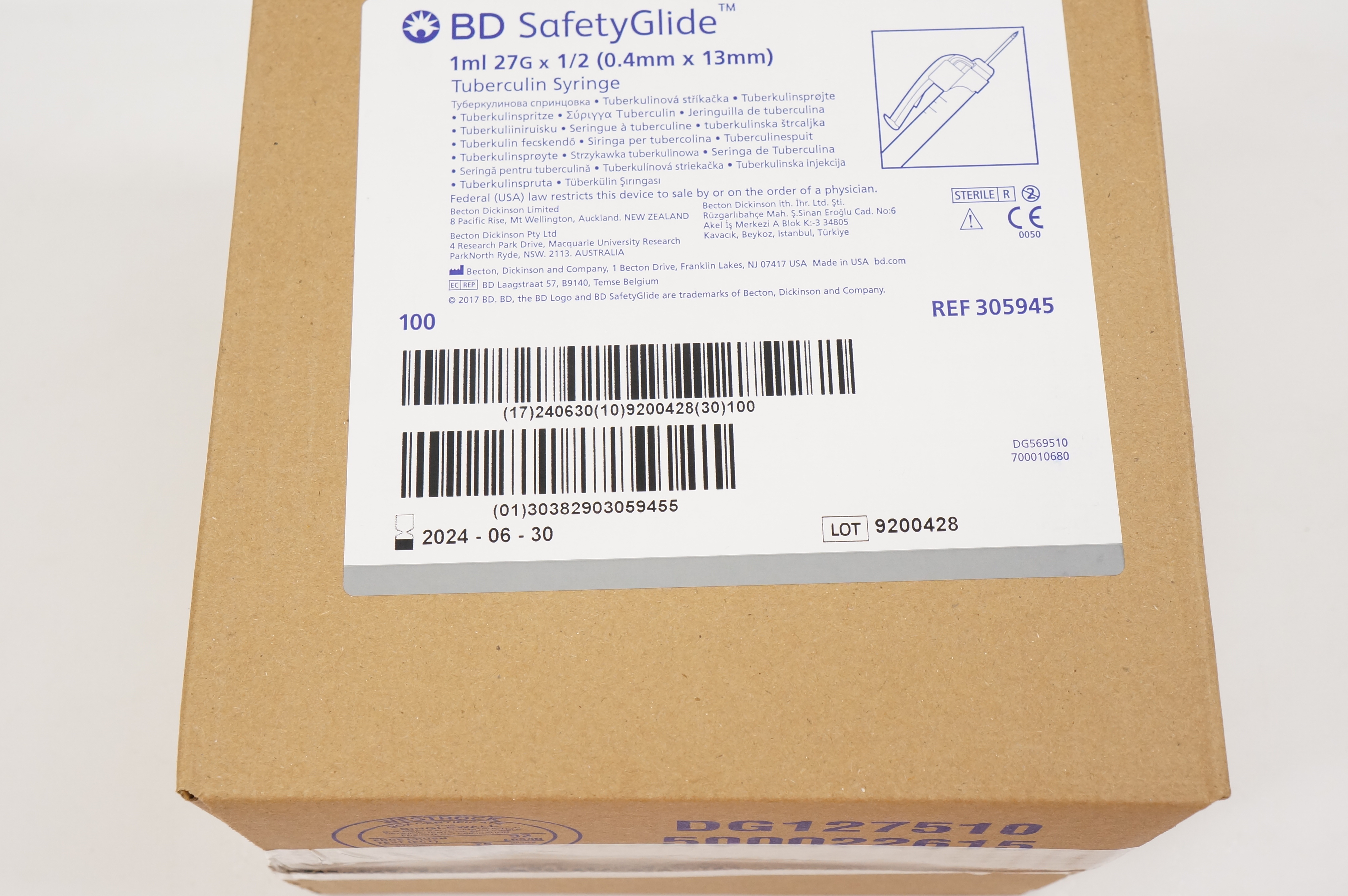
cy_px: 426
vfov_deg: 28.6
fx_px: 1758
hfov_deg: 41.9
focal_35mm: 47
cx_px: 684
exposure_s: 1/100
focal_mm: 28
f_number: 7.1
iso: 800
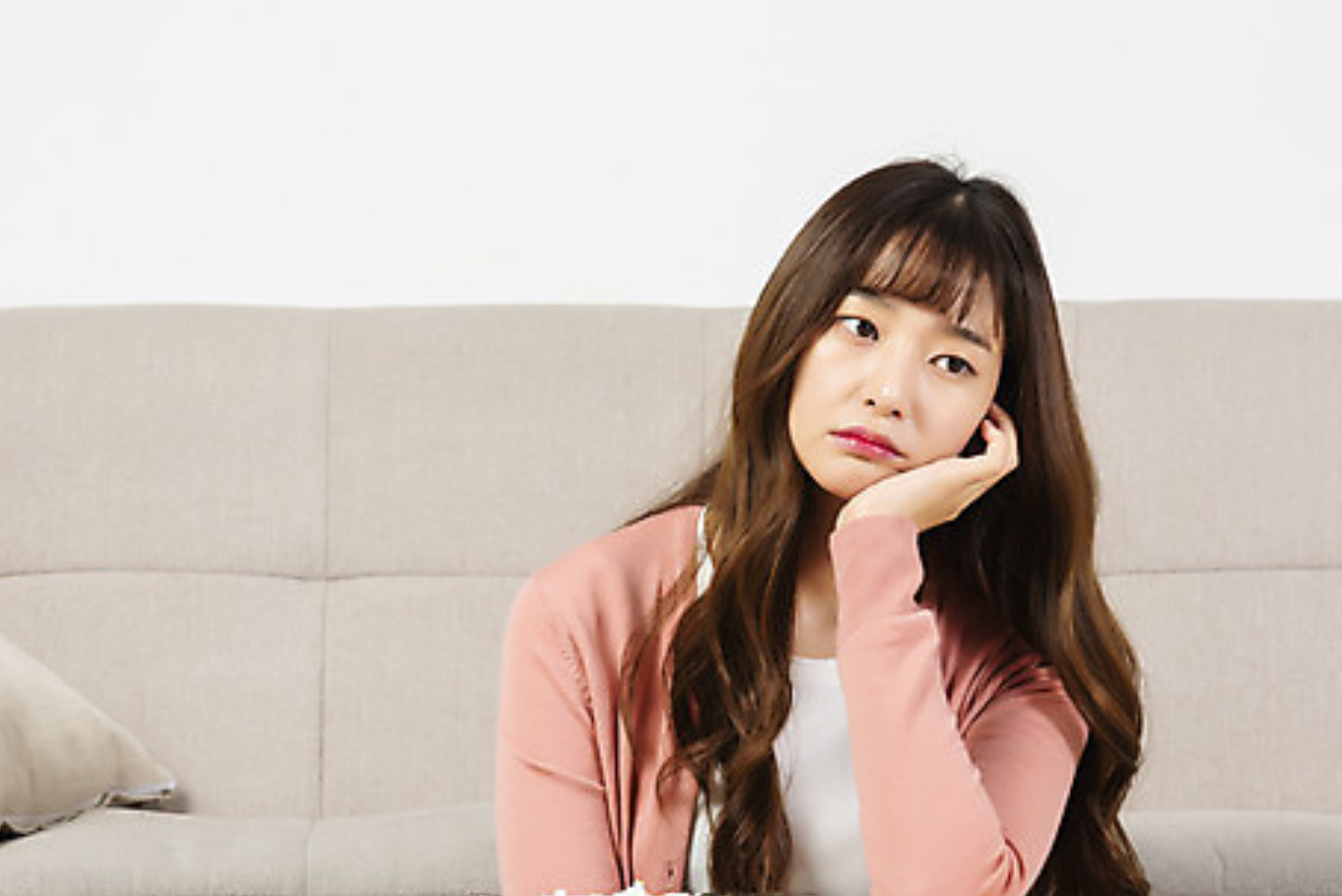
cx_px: 572
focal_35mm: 198
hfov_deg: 10.4
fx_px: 7383
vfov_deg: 6.9
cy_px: 520
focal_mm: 150
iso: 100
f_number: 11
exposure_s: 1/125
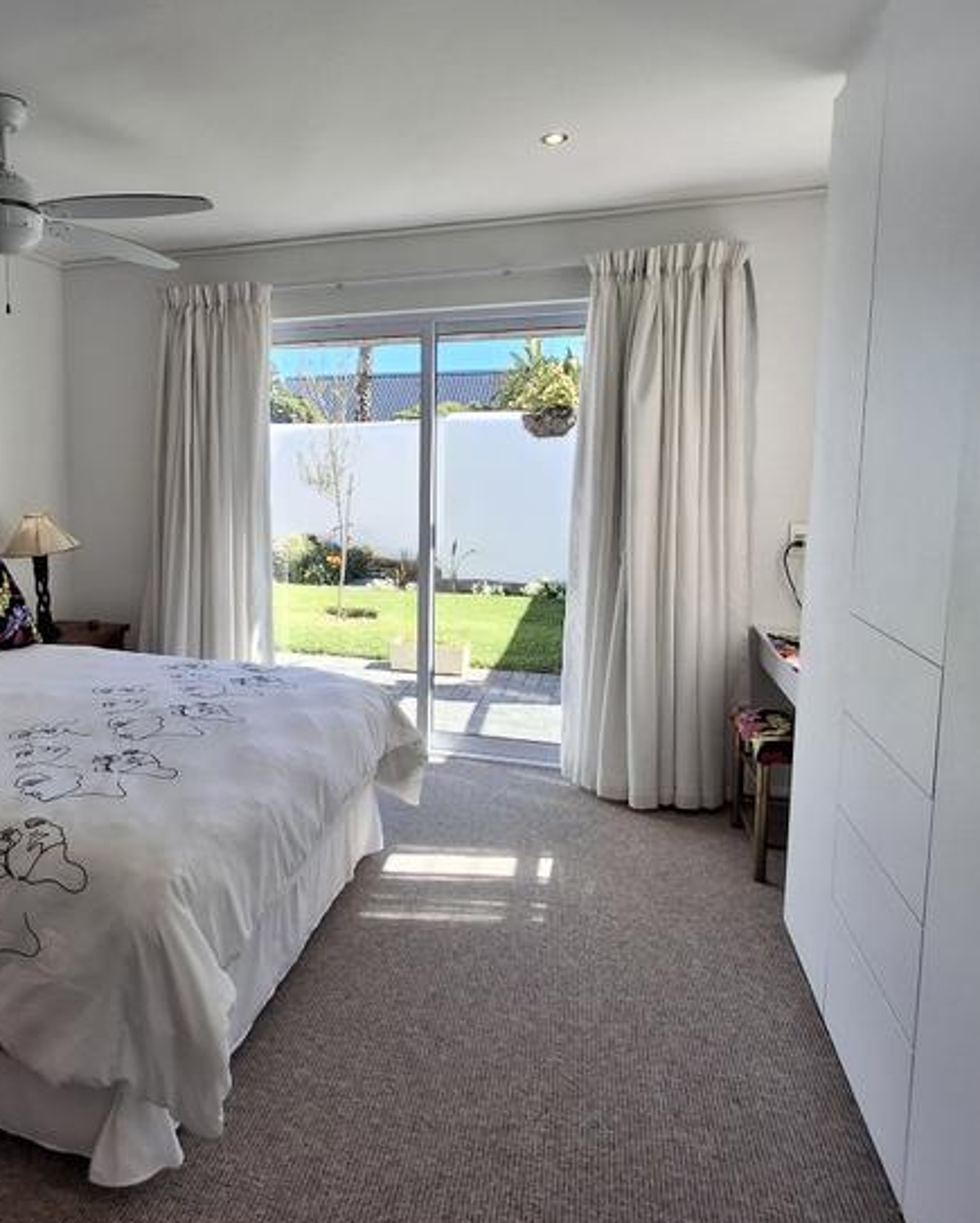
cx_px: 291
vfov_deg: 72.4
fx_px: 833
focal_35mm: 23
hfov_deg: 58.8
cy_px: 561
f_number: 2.2
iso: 40
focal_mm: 1.64
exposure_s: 1/279
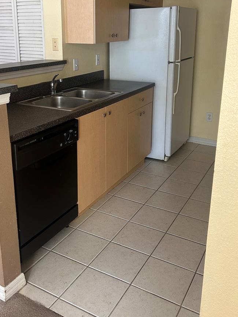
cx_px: 100
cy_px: 122
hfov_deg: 39.5
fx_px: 330
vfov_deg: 50.9
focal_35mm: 36
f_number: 1.5
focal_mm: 5.7
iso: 125
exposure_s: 1/120
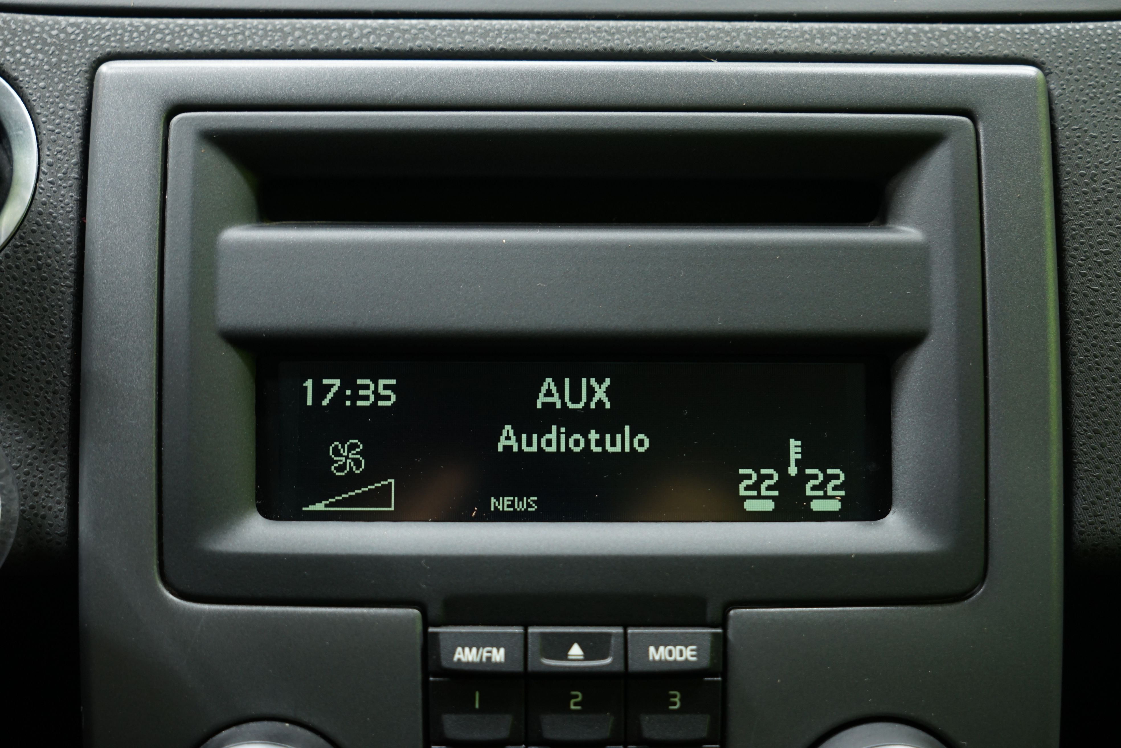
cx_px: 560
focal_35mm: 44
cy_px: 374
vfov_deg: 30.5
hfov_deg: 44.5
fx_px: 1370
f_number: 4.5
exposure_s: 1/20
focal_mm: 44
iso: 800
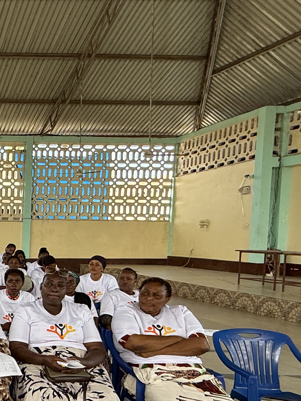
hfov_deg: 28.9
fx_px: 441
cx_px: -112
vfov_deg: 48.2
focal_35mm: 38
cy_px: 266
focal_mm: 2.22
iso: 80
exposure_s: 1/99
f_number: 2.2
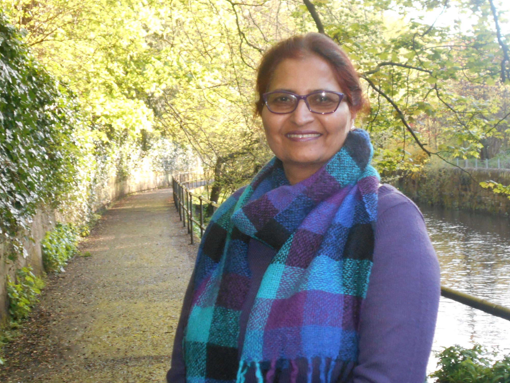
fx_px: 1090
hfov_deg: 26.3
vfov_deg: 19.9
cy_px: 224
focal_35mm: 74
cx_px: 301
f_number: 4.9
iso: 360
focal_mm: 10
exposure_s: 1/60
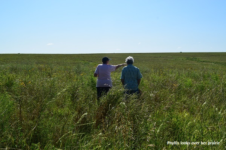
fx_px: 245
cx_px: 113
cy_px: 75
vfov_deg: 34.2
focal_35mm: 39
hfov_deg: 49.6
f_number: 11
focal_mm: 26
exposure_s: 1/500
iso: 250
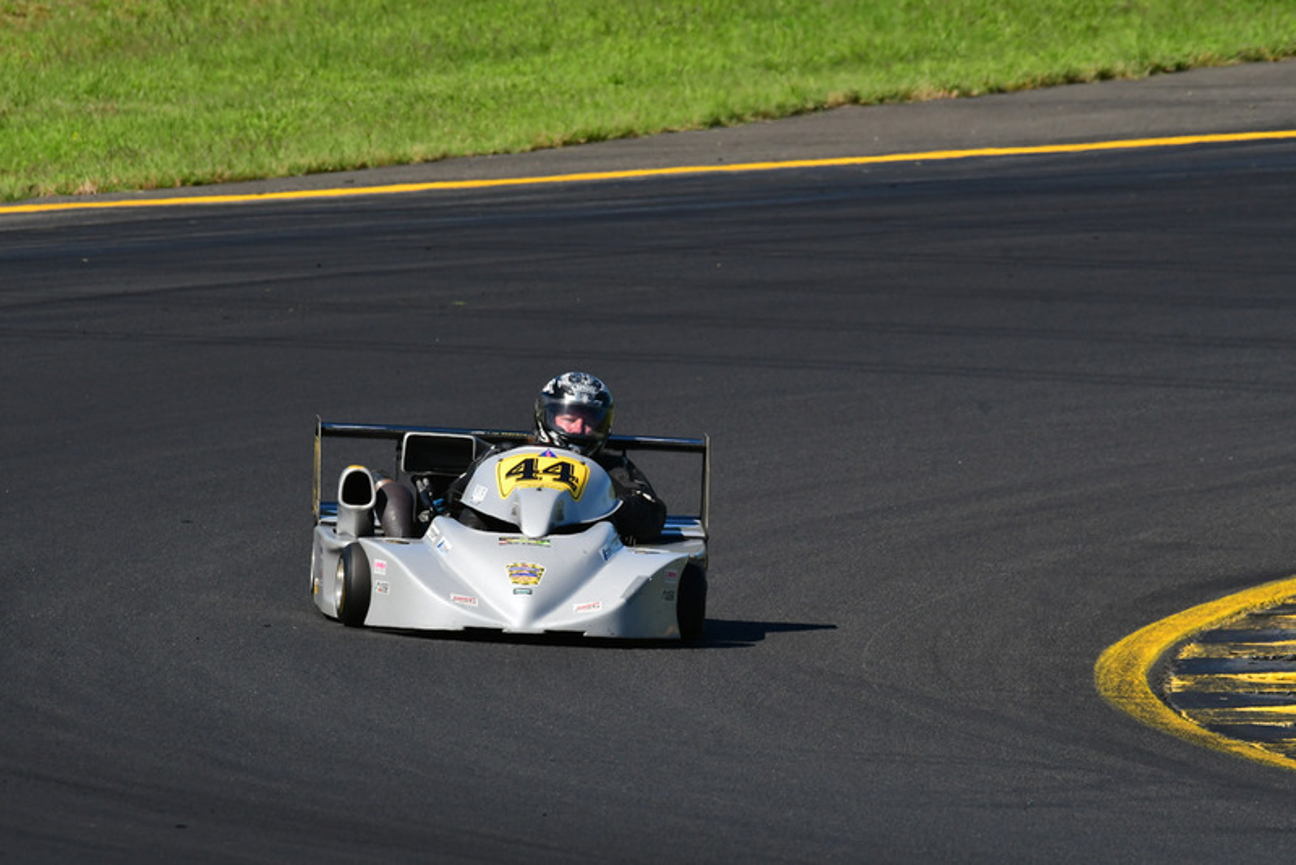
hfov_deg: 3.0
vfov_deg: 2.0
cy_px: 432
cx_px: 648
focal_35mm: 690
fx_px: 24848
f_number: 11
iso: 400
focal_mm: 460
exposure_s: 1/640
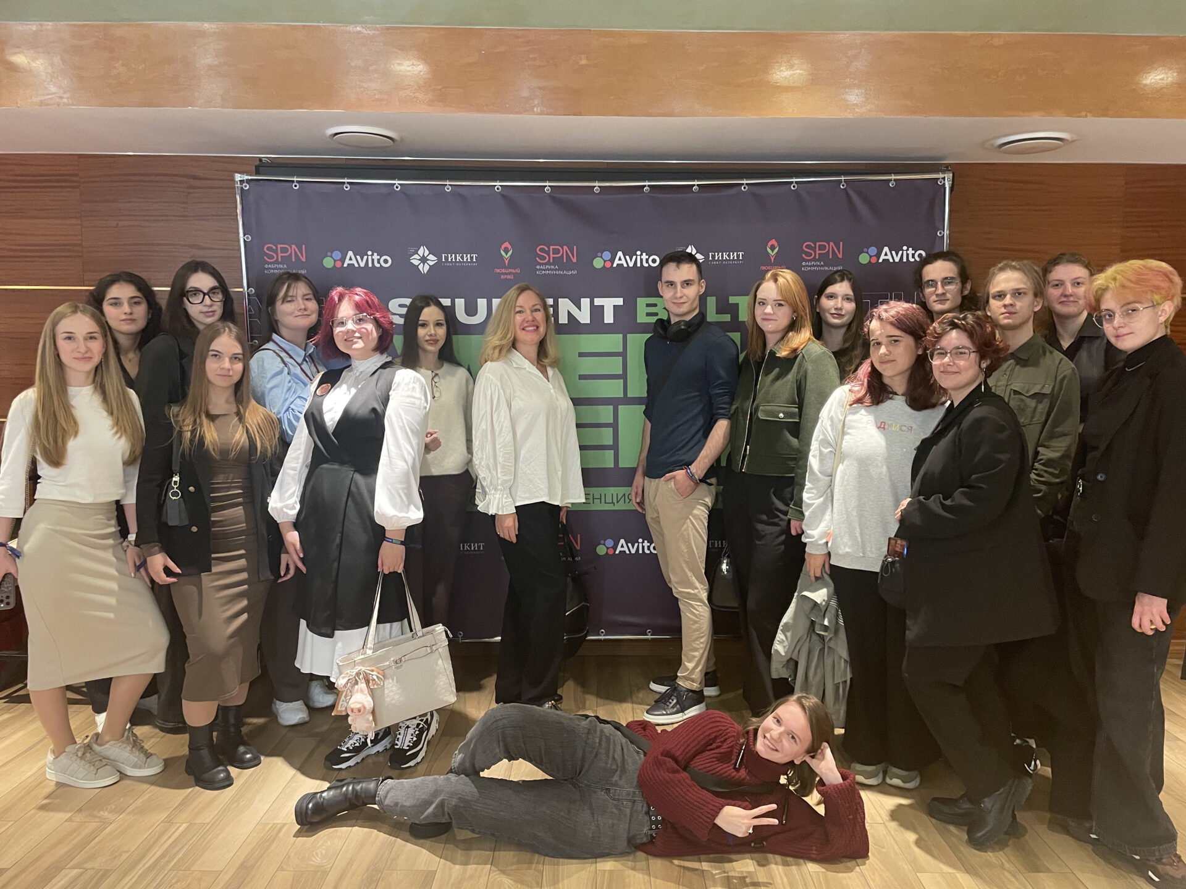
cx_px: 593
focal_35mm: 26
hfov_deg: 67.3
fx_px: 891
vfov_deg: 53.1
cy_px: 444
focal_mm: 4.2
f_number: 1.6
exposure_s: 1/40
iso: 640
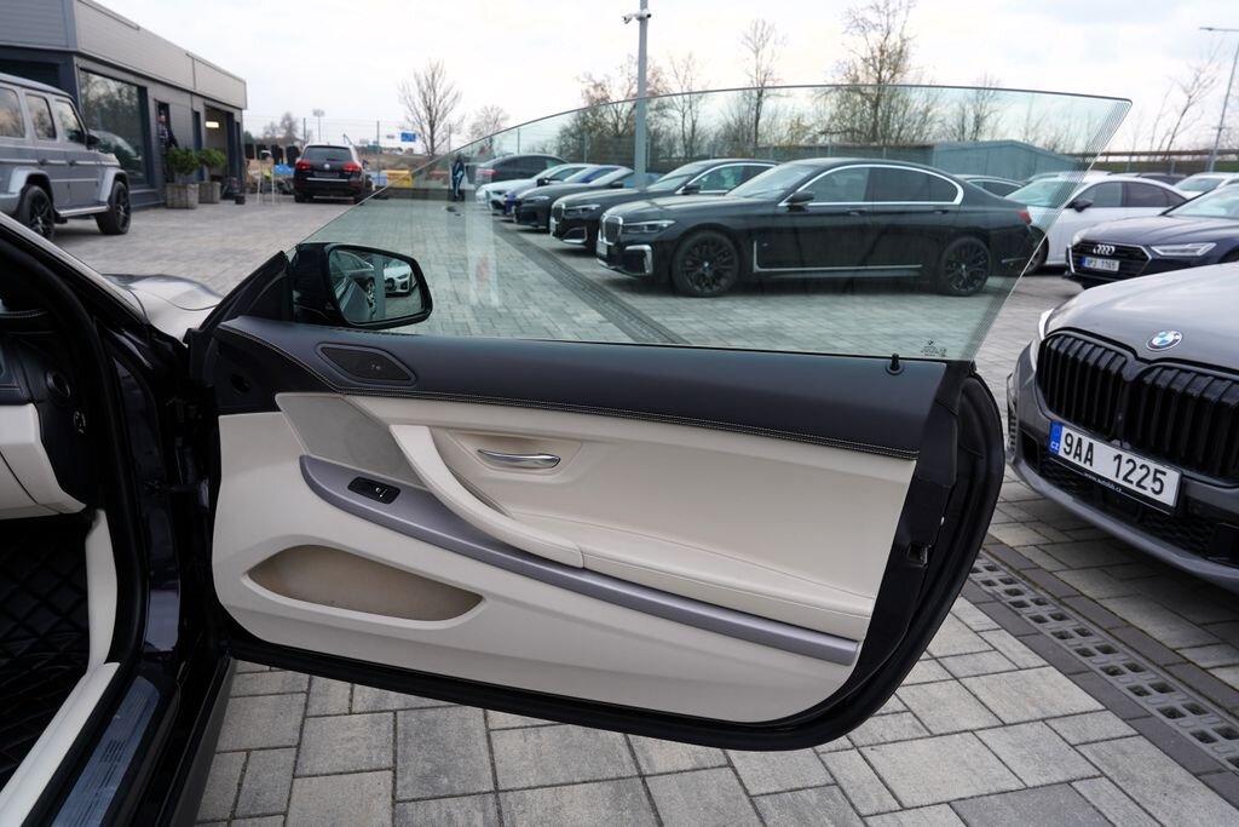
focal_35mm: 24
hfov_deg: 73.7
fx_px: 826
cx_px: 620
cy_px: 414
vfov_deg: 53.1
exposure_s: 1/160
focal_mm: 24
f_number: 6.3
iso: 100
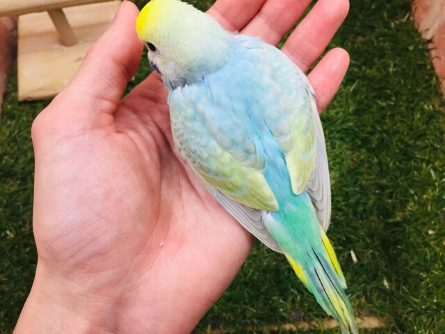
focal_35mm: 29
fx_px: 373
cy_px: 167
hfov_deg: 61.7
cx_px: 222
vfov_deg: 48.2
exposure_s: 1/30
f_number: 2.2
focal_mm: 4.15
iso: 50
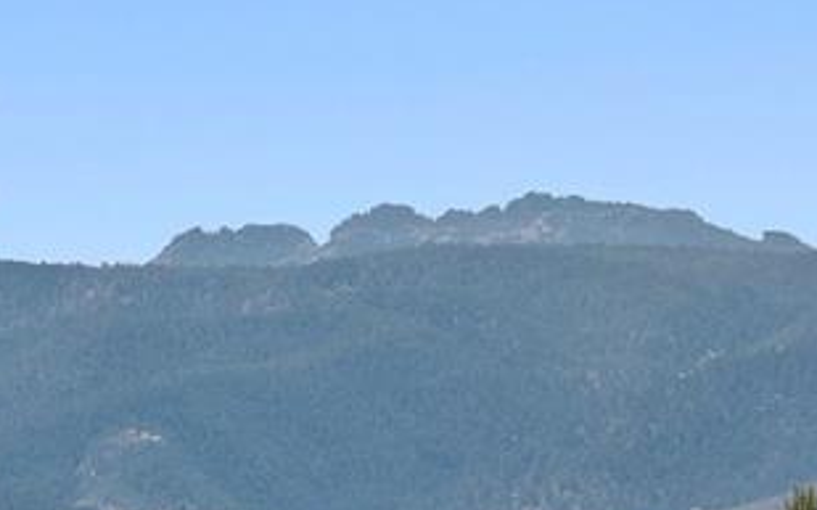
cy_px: 806
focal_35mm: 354
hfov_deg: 5.9
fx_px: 7881
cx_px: 182
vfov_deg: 3.7
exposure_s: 1/1250
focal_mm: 70
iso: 400
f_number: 8
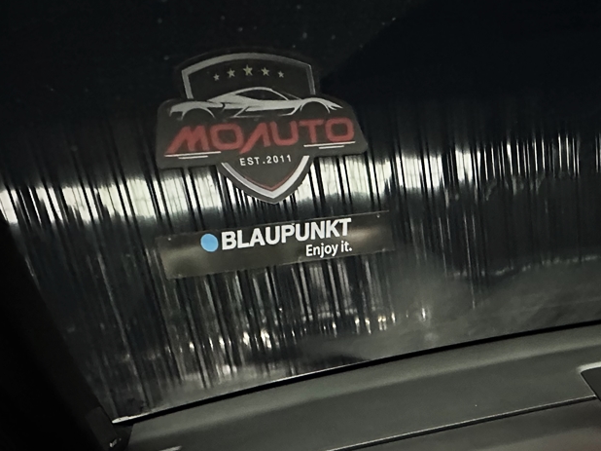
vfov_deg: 35.7
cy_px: 494
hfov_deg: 51.8
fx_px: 590
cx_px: 444
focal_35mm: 34
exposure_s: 1/30
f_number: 2.2
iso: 1600
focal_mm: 2.22
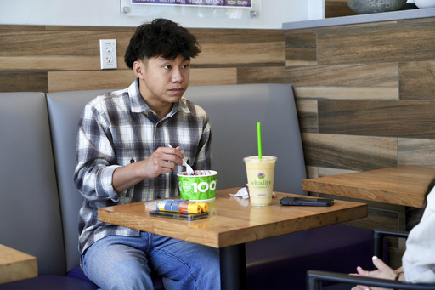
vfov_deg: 21.6
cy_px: 145
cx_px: 218
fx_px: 761
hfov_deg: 31.9
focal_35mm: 63
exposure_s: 1/125
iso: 400
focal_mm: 63
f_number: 4
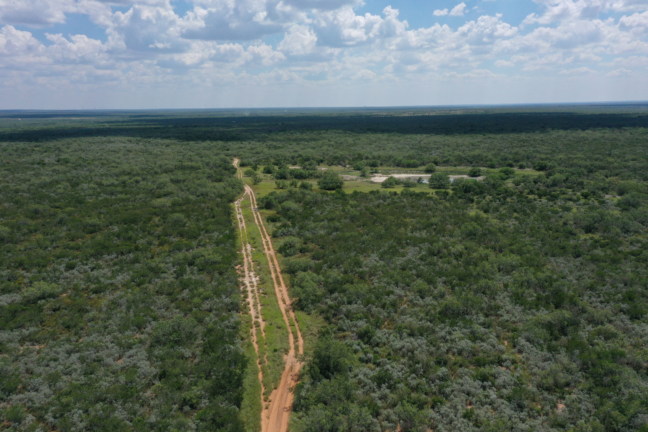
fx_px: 504
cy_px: 216
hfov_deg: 65.5
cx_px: 324
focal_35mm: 28
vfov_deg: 46.4
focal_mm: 10.26
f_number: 8
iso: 200
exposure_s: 1/60
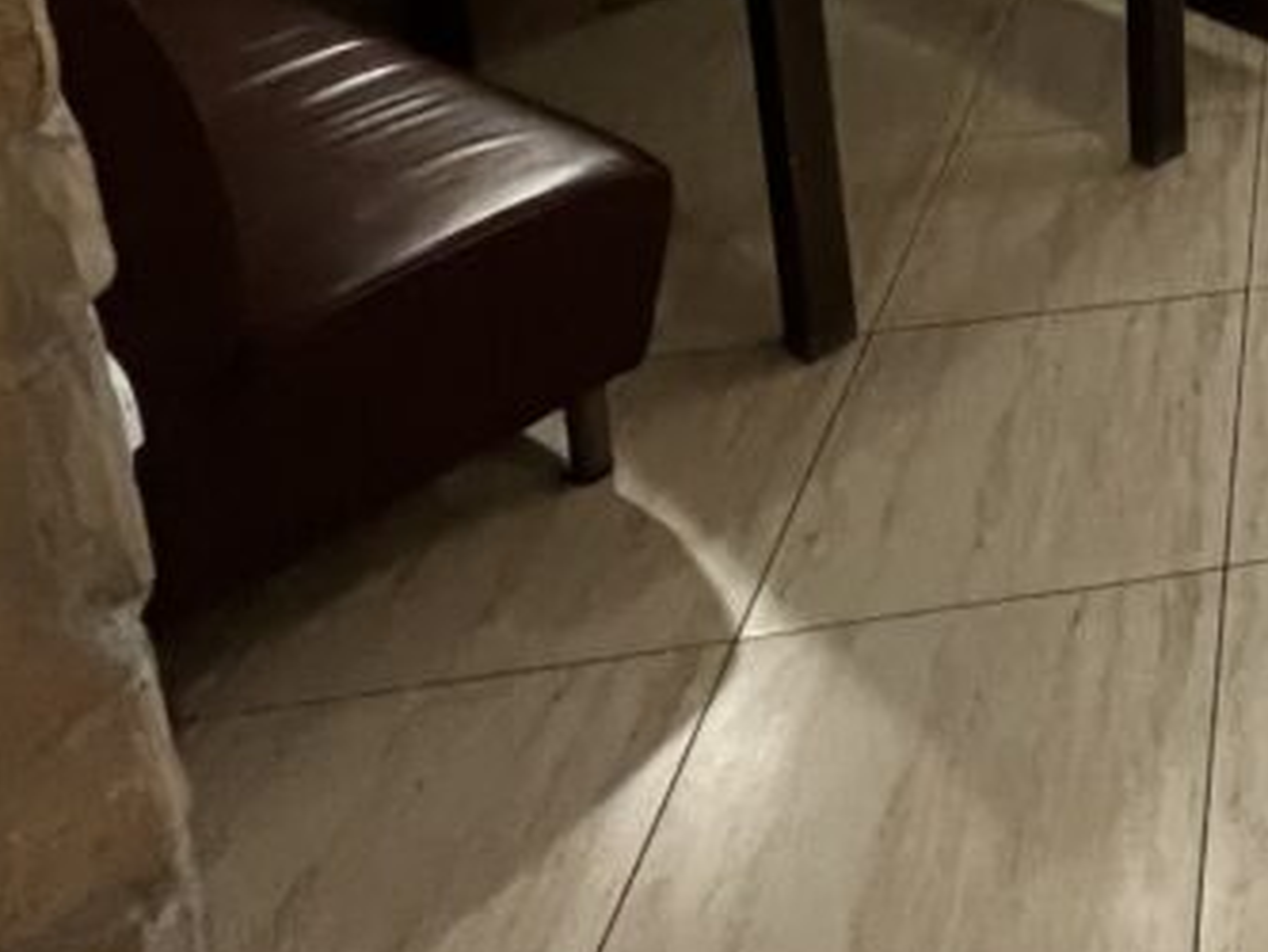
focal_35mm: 40
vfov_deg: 26.6
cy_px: -457
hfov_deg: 34.5
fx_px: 1466
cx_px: 1611
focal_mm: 1.57
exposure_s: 1/50
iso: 500
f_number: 1.8
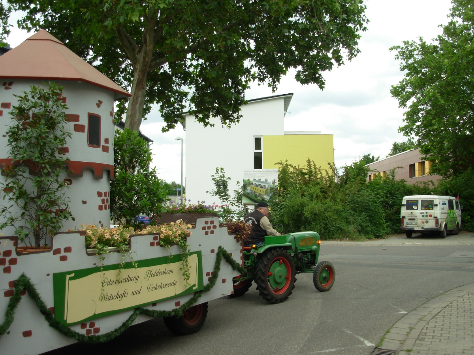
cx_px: 237
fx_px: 520
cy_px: 178
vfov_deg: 37.7
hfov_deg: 49.0
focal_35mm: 38
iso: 50
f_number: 2.9
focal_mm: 6.3
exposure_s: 1/497
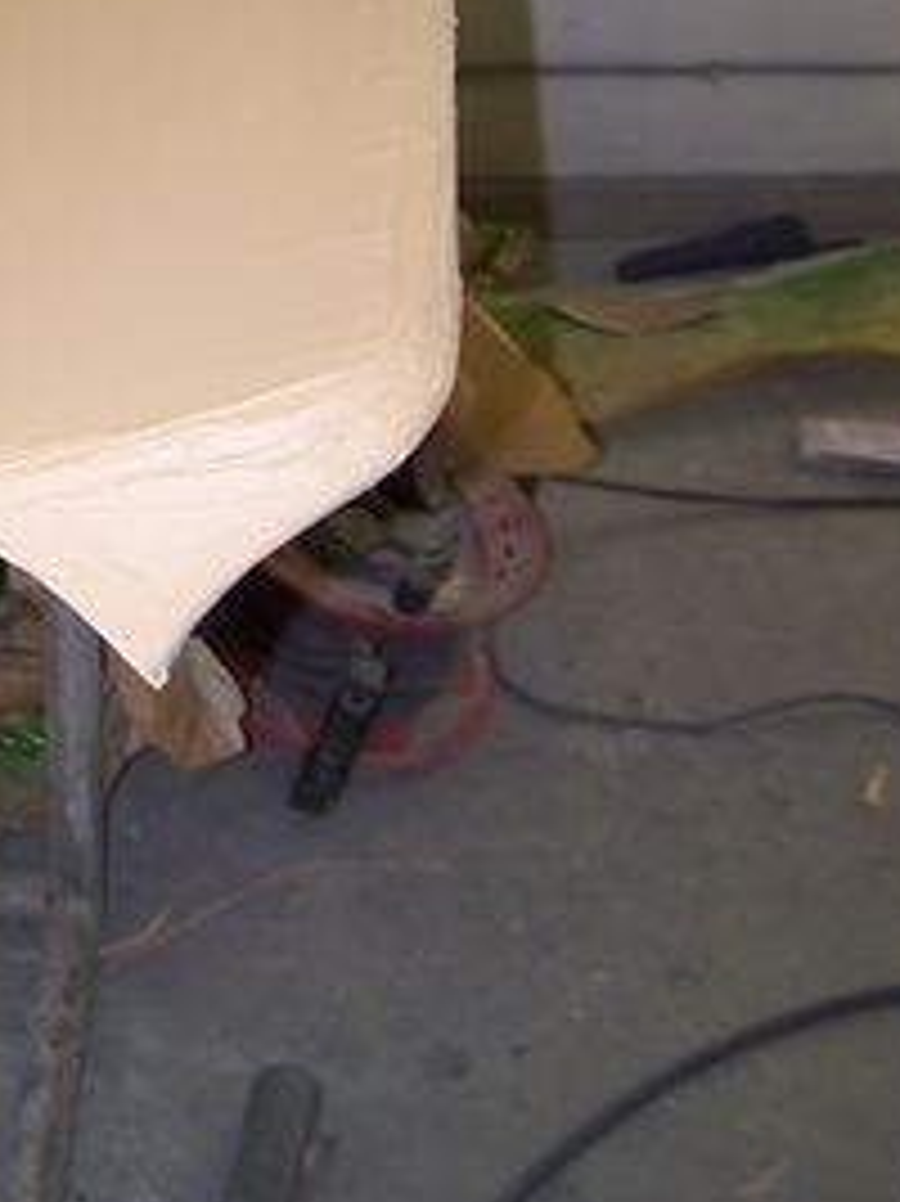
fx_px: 3157
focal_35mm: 91
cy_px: 122
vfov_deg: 21.1
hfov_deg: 15.8
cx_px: -45
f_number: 2.8
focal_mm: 6.3
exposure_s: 1/60
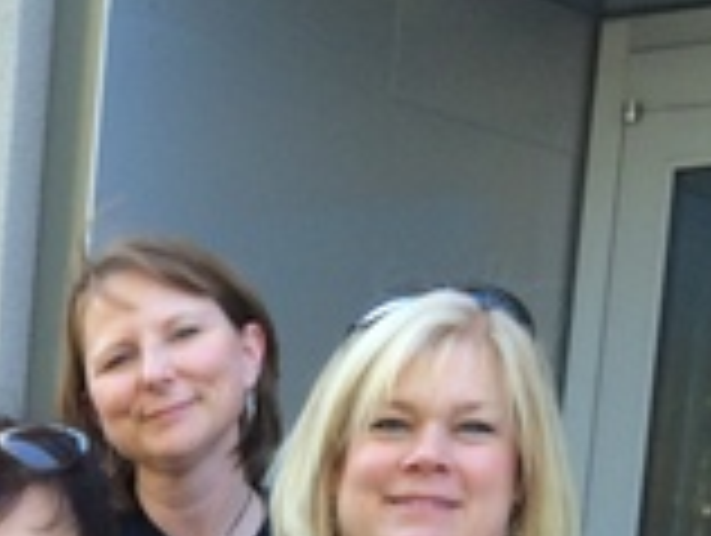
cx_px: -572
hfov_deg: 13.4
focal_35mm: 132
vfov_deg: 10.3
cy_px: 1122
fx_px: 2715
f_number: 2.2
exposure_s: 1/60
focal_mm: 4.15
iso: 40
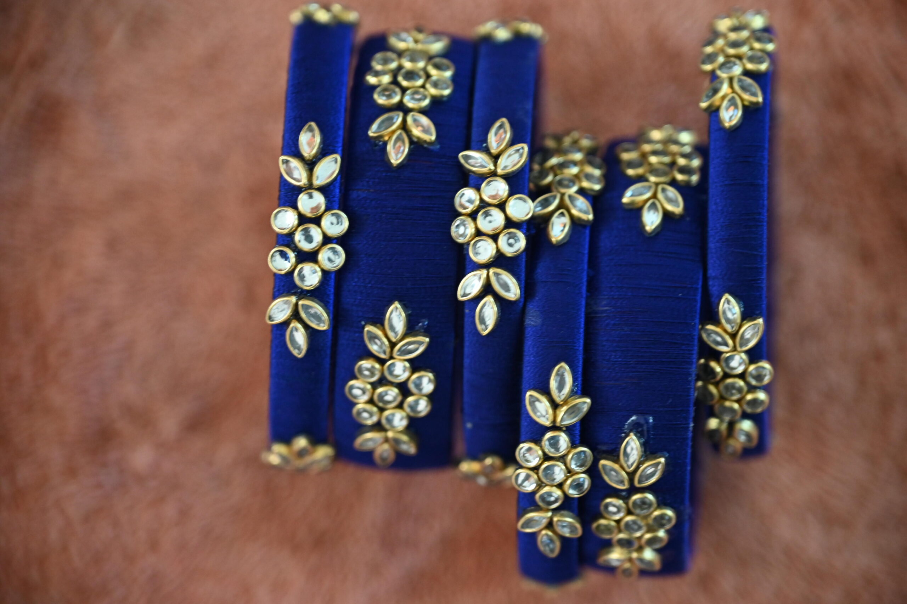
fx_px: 3022
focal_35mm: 120
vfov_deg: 11.4
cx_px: 454
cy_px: 302
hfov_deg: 17.1
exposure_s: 1/100
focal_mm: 120
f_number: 4
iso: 3200
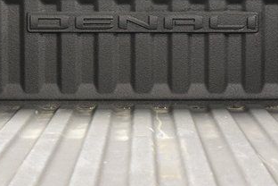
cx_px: 145
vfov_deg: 11.5
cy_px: 22
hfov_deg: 17.3
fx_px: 911
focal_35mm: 118
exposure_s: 1/50
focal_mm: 24
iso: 1600
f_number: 2.8
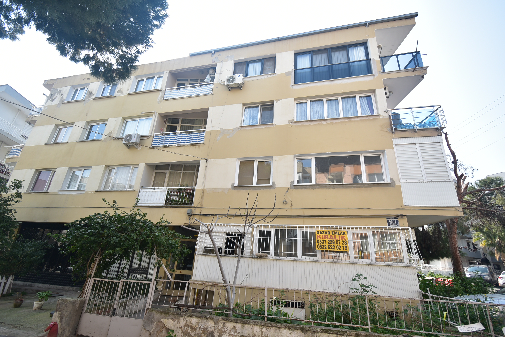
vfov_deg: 69.8
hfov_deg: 92.4
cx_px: 252
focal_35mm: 17
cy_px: 168
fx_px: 242
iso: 100
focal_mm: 11.5
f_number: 5.6
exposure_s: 1/125
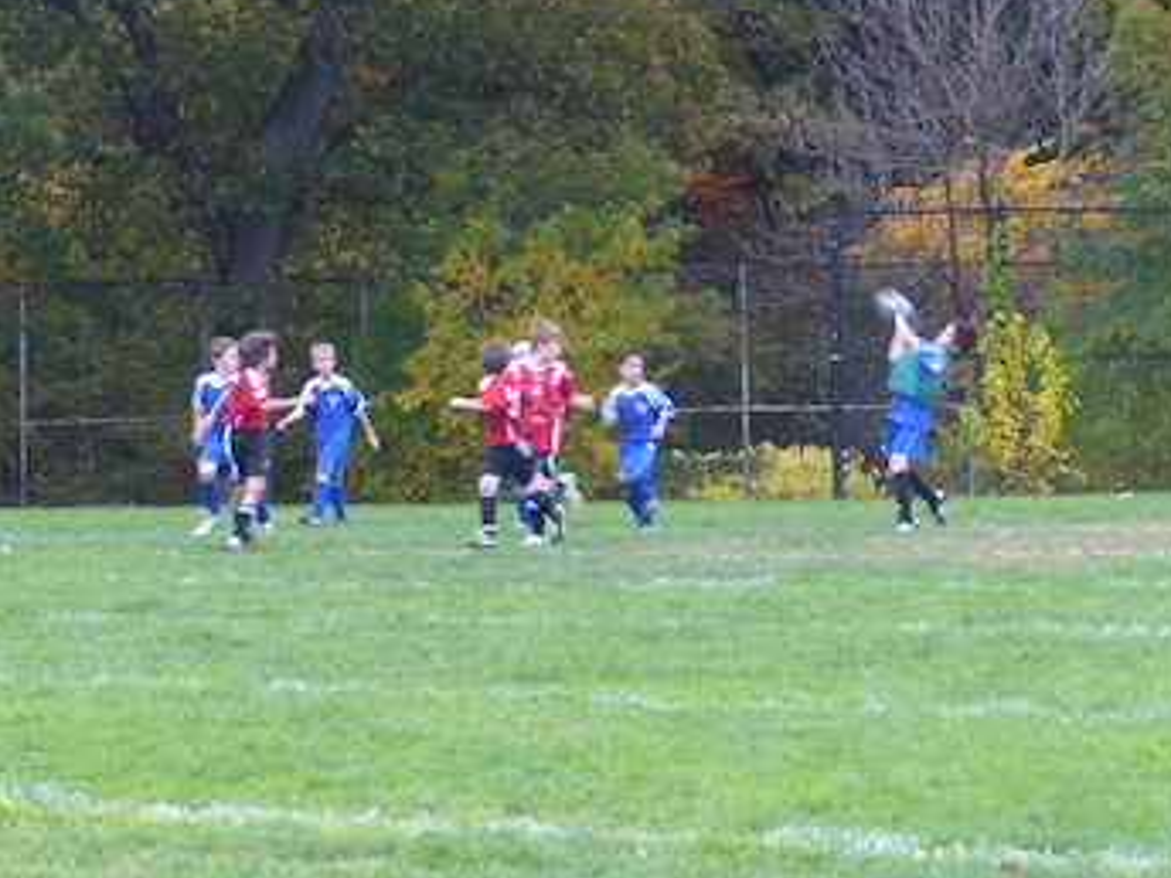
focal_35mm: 217
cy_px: 310
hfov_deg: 9.1
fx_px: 7341
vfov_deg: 6.8
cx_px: 574
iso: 400
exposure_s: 1/60
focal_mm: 25.2
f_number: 2.8
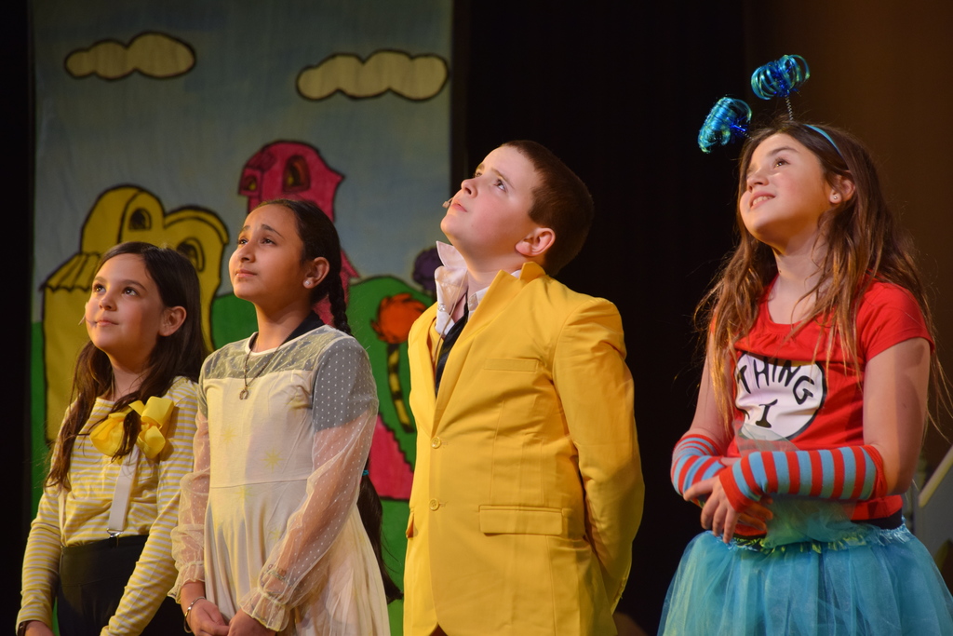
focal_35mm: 210
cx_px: 476
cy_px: 318
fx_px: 5560
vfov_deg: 6.5
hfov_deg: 9.8
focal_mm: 140
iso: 800
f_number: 5.6
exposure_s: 1/200
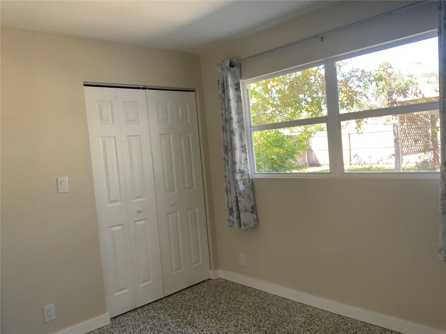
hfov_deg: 61.7
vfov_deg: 48.2
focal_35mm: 29
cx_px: 223
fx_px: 374
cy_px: 167
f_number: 1.8
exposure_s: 1/122
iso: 50
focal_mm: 3
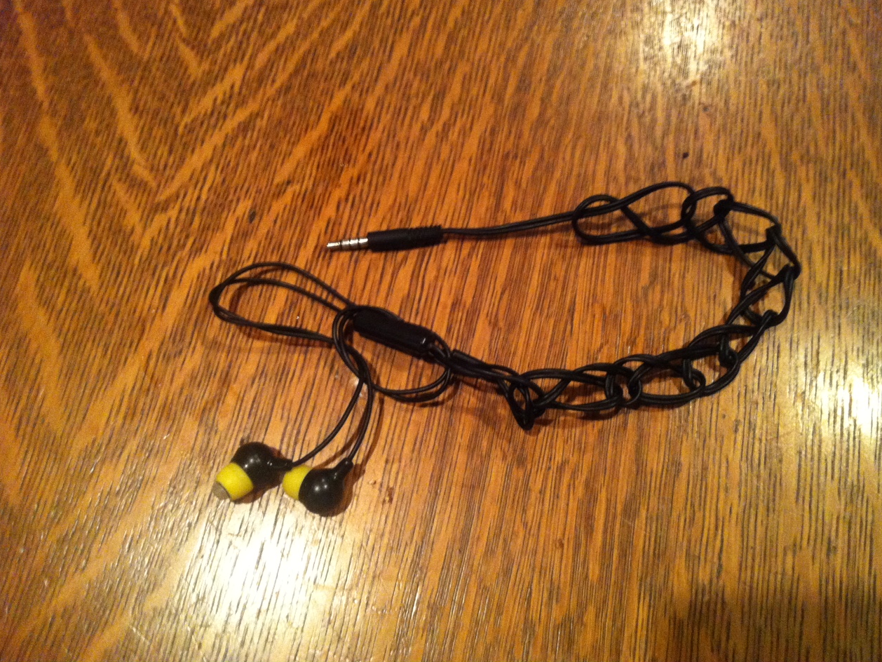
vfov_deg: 39.7
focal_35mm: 36
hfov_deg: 51.3
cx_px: 449
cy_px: 323
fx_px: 917
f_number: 2.8
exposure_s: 1/15
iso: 500
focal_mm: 3.85
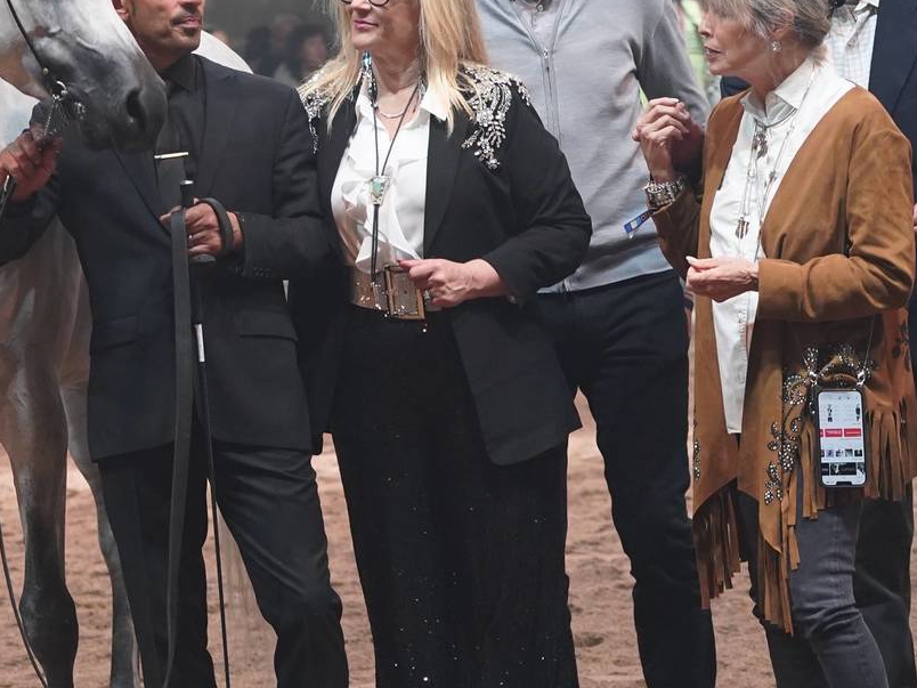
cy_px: 238
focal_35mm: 134
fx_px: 3550
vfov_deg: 11.1
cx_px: 34
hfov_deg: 14.5
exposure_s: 1/160
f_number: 4
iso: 2000
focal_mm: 70
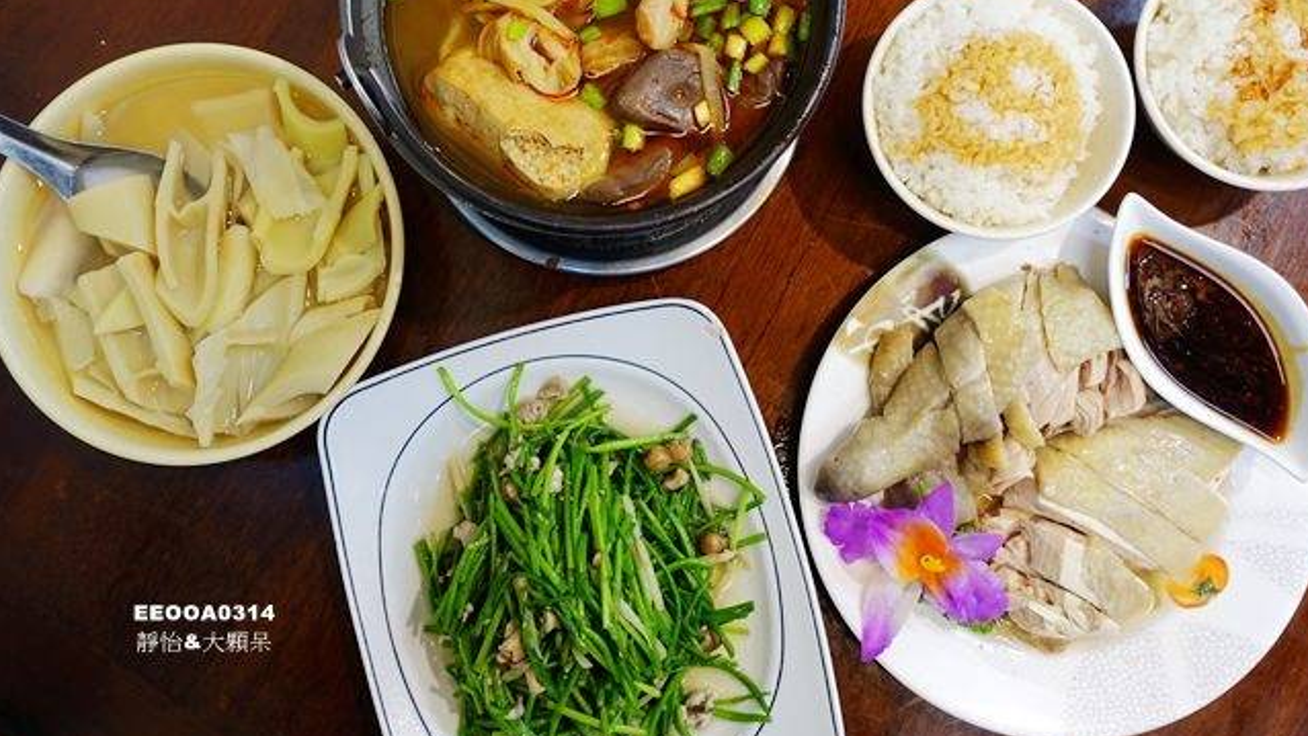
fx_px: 1110
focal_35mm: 32
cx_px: 660
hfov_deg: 61.0
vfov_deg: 36.6
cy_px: 323
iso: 320
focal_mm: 10.89
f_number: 2.5
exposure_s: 1/30
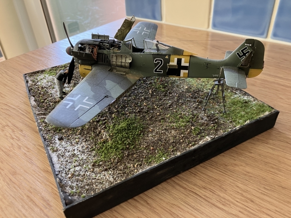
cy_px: 109
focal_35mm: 28
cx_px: 146
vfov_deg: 49.7
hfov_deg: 63.4
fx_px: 235
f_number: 1.8
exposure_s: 1/63
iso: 80
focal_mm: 3.99
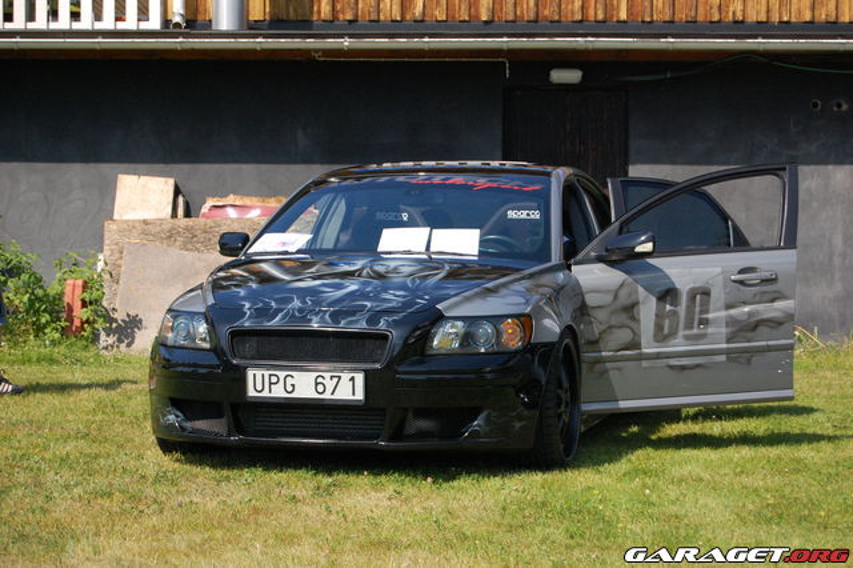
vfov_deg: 16.5
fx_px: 1954
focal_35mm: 82
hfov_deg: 24.6
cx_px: 426
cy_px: 284
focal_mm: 55
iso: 800
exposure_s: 1/2500
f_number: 5.6
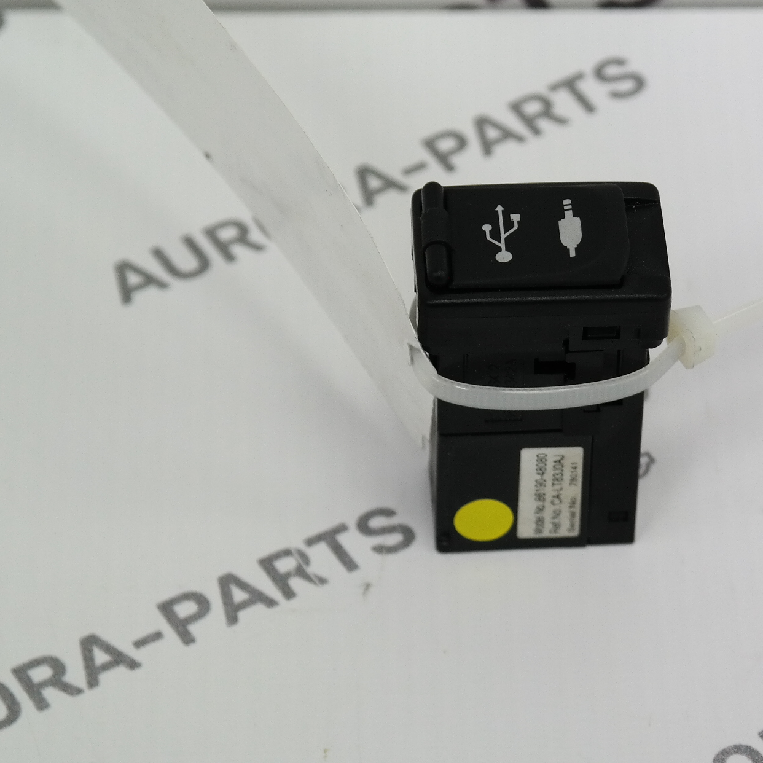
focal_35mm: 171
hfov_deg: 10.2
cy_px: 275
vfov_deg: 10.2
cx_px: 539
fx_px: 4264
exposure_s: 1/80
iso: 400
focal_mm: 55
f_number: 5.6
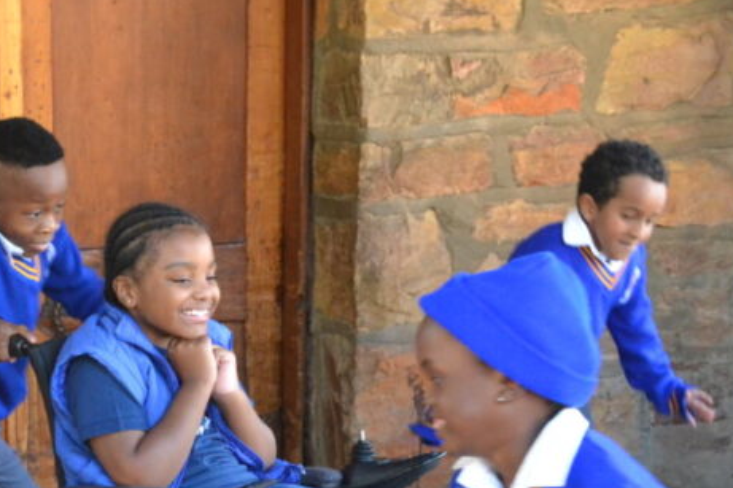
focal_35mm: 80
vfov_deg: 16.9
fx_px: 1628
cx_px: 91
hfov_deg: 24.7
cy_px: 424
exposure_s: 1/160
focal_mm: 24
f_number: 6.3
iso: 3200
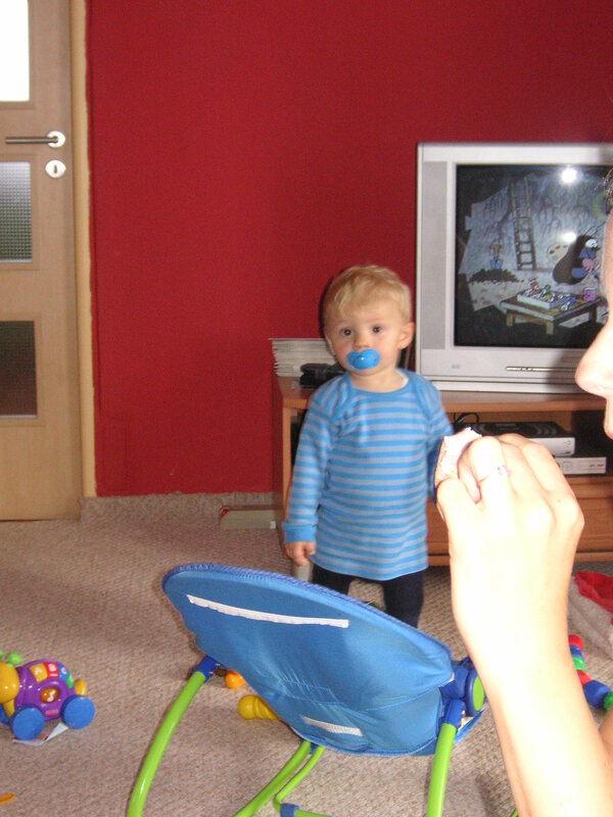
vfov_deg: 31.7
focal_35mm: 61
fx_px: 1440
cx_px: 306
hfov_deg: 24.0
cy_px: 408
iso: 160
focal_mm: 10.2
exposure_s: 1/60
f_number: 3.9
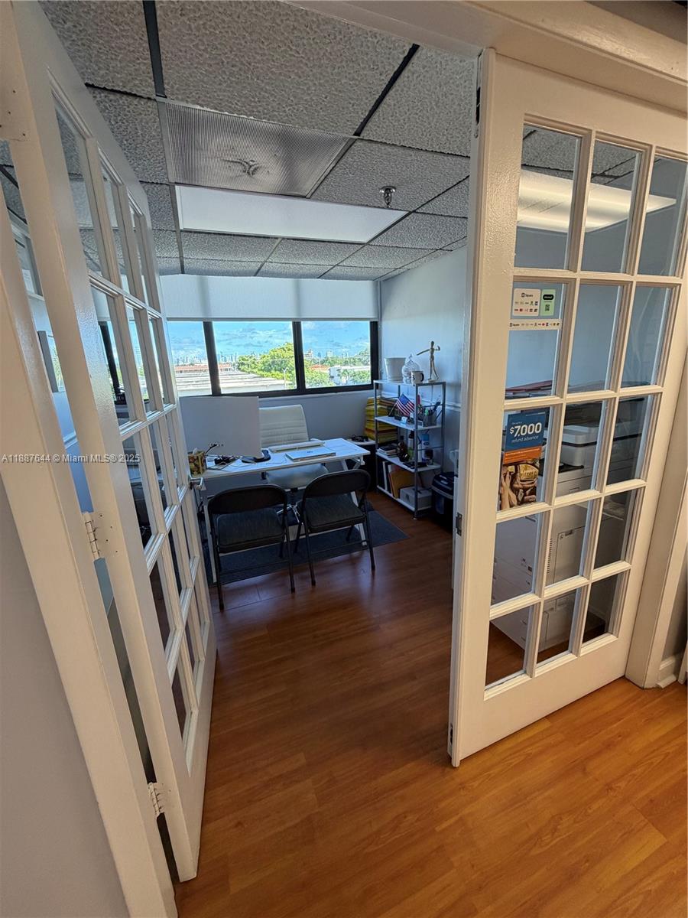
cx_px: 344
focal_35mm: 14
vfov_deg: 102.1
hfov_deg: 85.7
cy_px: 459
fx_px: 371
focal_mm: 2.22
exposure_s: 1/120
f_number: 2.2
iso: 160
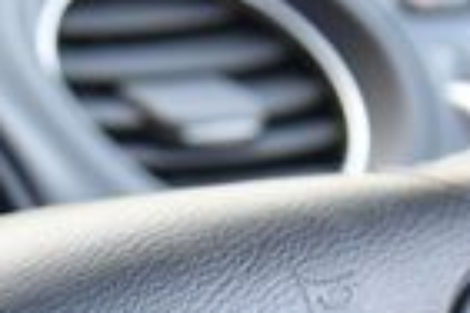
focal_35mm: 594
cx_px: -13
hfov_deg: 3.5
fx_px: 7754
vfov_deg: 2.3
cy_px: 541
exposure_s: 1/80
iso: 500
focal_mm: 82
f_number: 4.5
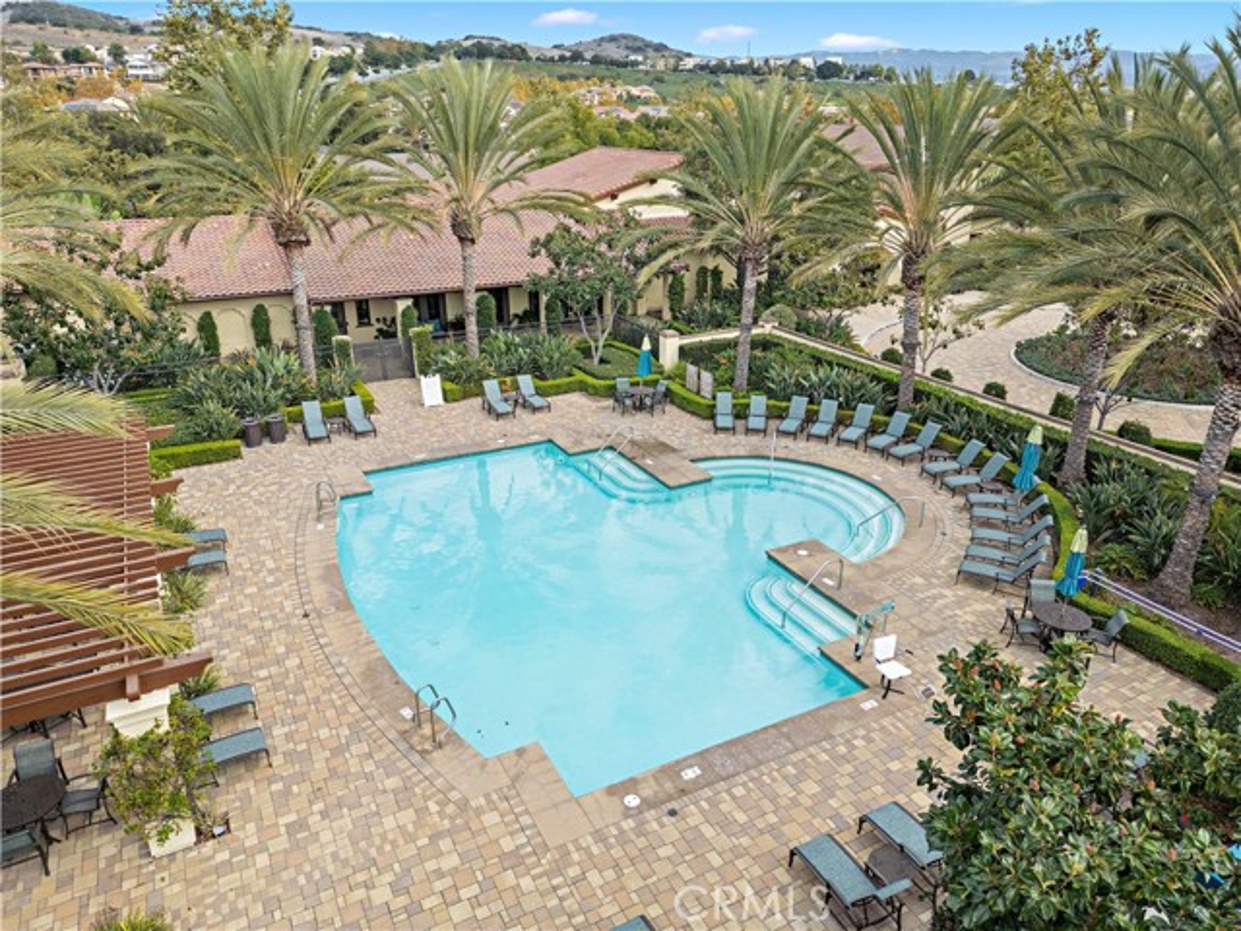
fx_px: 860
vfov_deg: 56.8
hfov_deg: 71.6
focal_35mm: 24
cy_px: 466
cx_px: 620
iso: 100
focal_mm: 6.72
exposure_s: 1/1000
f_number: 1.7
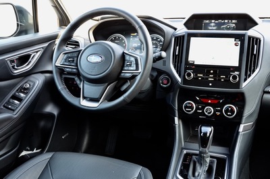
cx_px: 135
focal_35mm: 39
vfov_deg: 34.1
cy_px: 90
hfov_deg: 49.6
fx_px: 292
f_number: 7.1
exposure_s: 1/25
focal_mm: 26
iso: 800
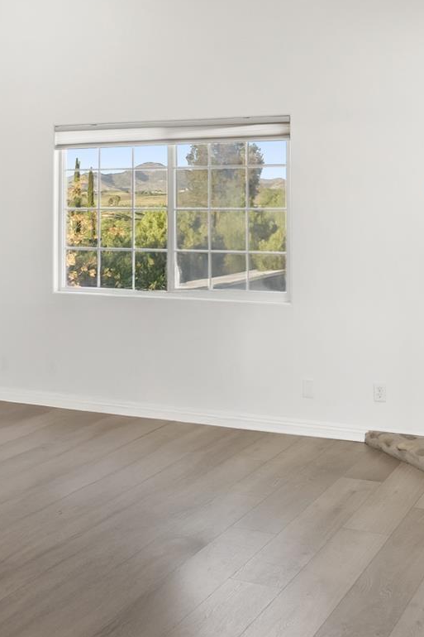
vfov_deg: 37.8
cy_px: 217
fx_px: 919
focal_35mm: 52
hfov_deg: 25.9
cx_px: 169
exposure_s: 1/4
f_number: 8
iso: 500
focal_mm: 16
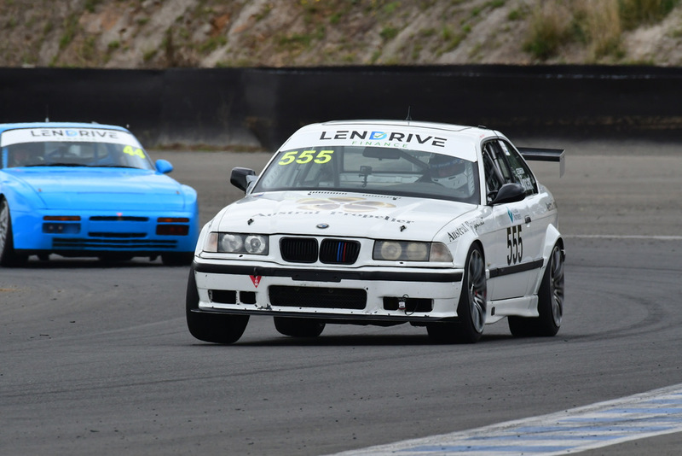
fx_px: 14213
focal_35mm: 750
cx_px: 341
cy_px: 228
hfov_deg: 2.7
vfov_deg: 1.8
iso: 1000
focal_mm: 500
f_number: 11
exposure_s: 1/640
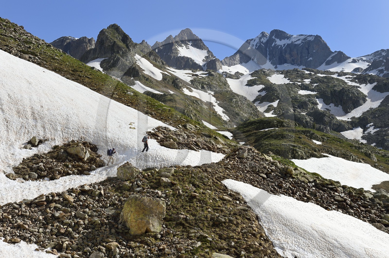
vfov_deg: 22.6
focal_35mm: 60
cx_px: 194
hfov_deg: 33.4
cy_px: 129
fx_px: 648
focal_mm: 60
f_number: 11
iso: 200
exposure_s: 1/250
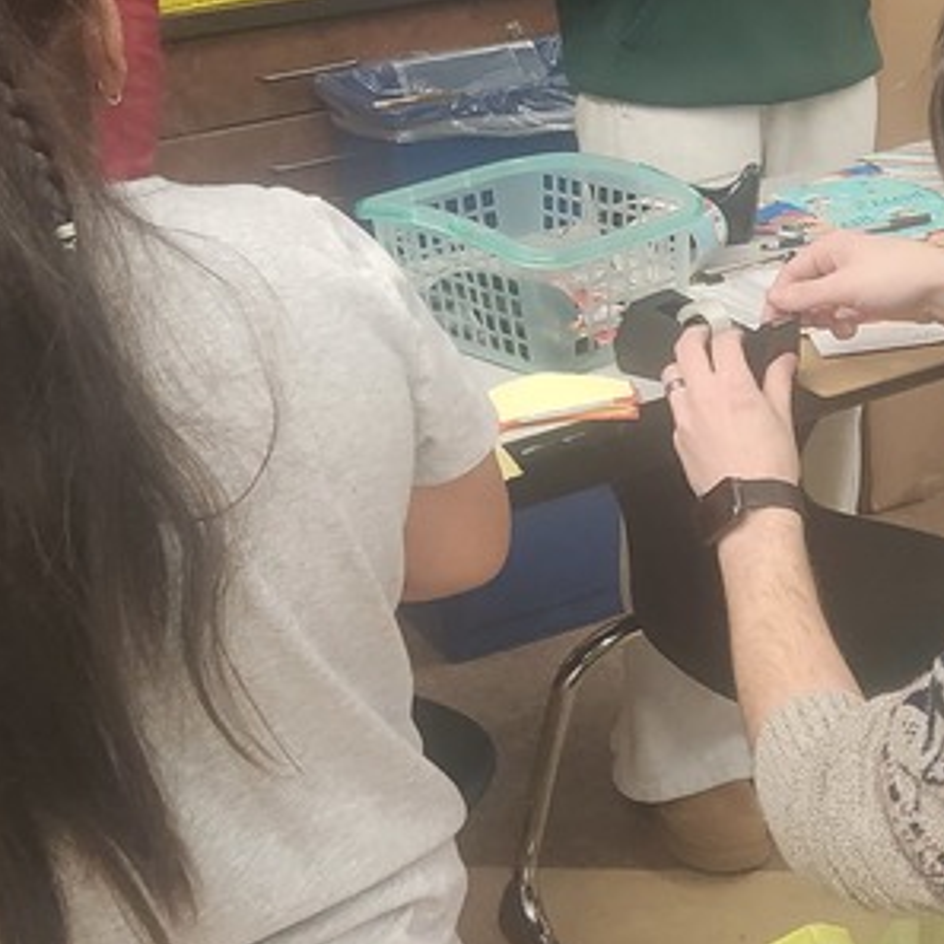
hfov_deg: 24.2
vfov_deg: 24.1
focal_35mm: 70
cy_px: 146
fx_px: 2160
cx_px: 788
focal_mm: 5.4
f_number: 1.8
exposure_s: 1/120
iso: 250
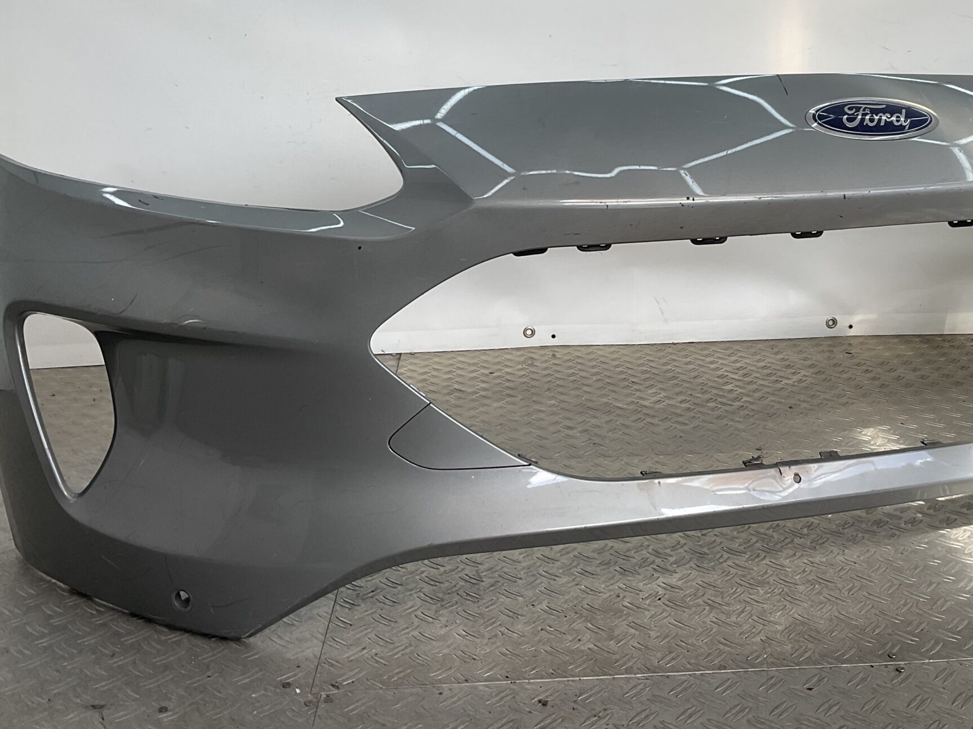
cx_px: 613
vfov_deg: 33.3
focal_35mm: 43
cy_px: 246
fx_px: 1209
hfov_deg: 43.5
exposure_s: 1/331
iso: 16
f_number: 1.8
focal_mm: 3
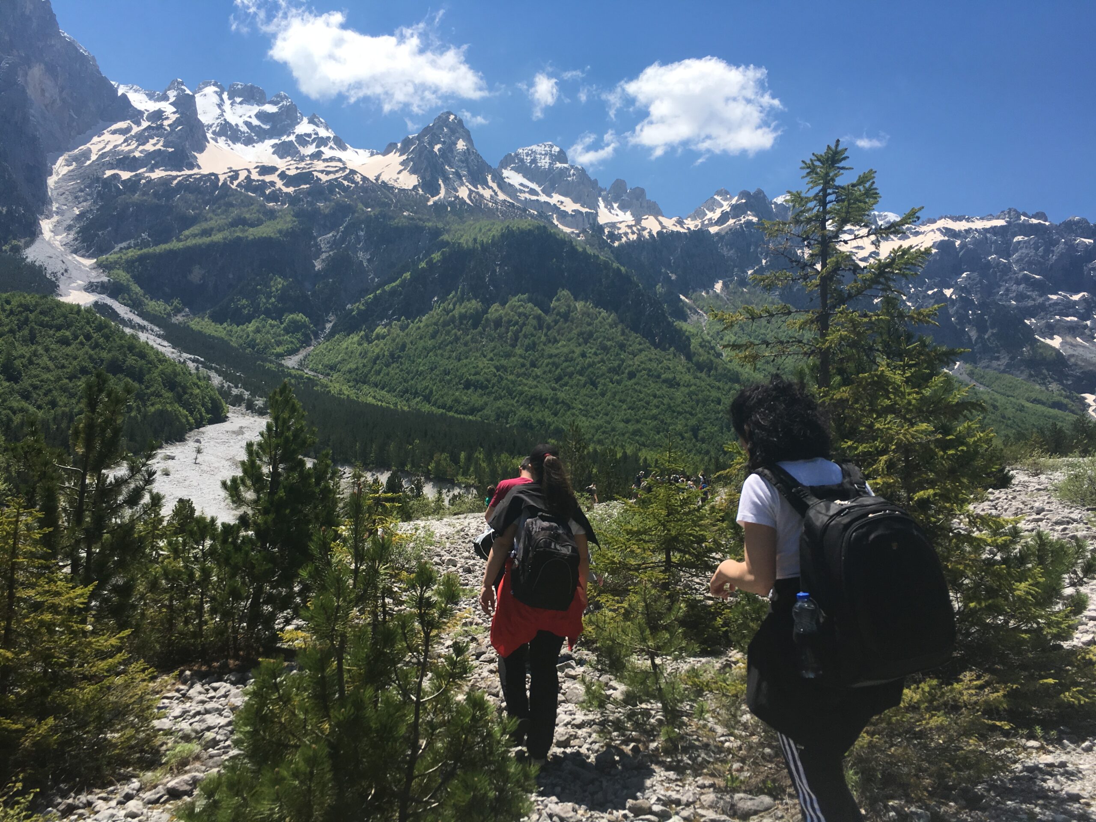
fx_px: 918
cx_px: 548
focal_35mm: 29
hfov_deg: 61.7
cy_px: 411
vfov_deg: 48.2
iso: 25
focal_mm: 4.15
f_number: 2.2
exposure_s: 1/1748
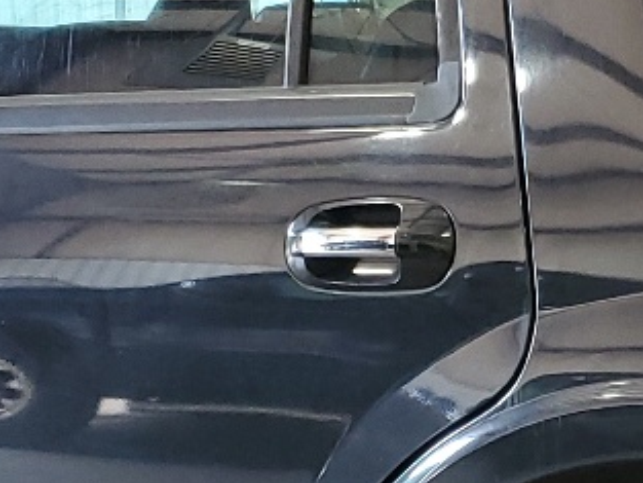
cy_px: 430
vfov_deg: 11.1
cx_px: 577
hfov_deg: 14.7
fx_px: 2471
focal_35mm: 133
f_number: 1.5
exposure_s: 1/60.2
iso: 121
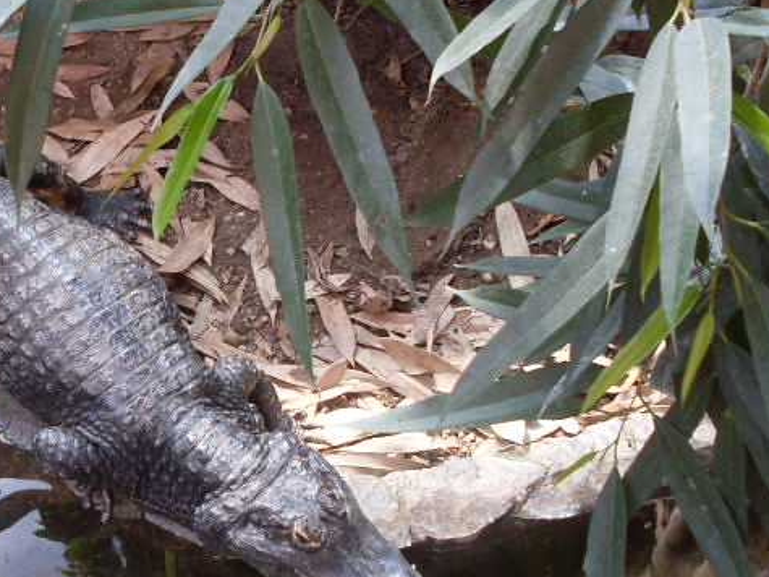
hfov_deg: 23.3
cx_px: 87
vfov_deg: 18.0
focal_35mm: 82
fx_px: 1821
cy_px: 292
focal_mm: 6.3
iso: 100
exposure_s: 1/45
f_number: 2.8
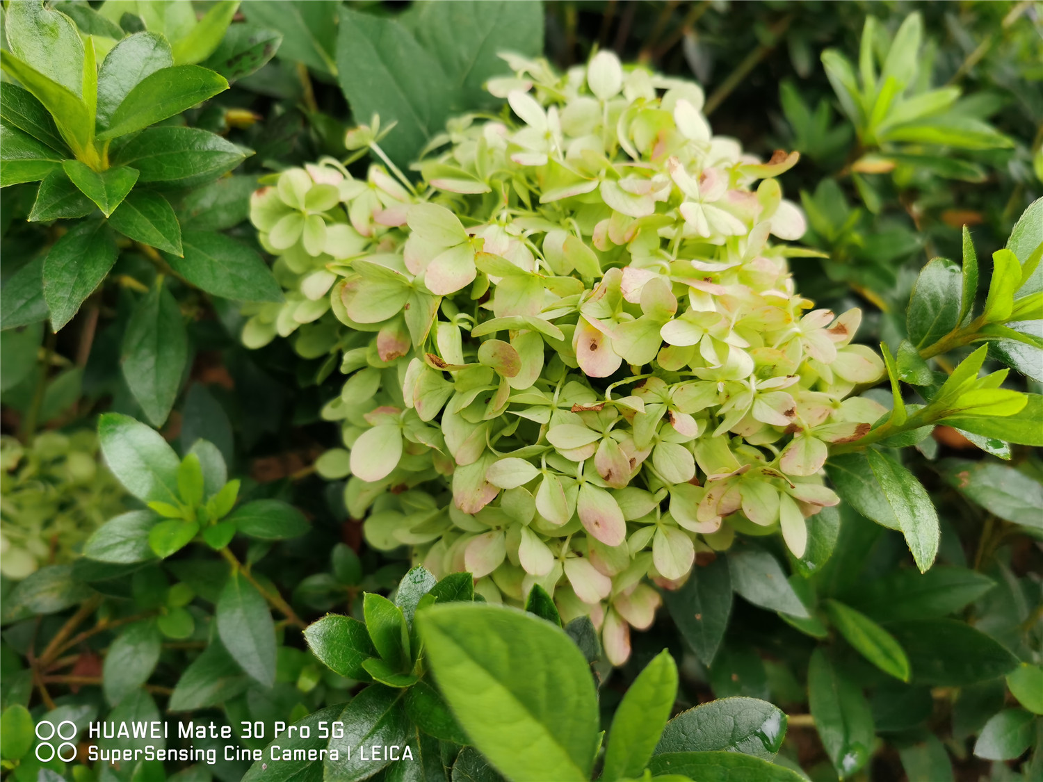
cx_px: 522
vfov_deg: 51.4
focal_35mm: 27
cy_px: 391
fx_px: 814
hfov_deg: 65.3
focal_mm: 5.56
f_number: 1.6
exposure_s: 1/228
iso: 50
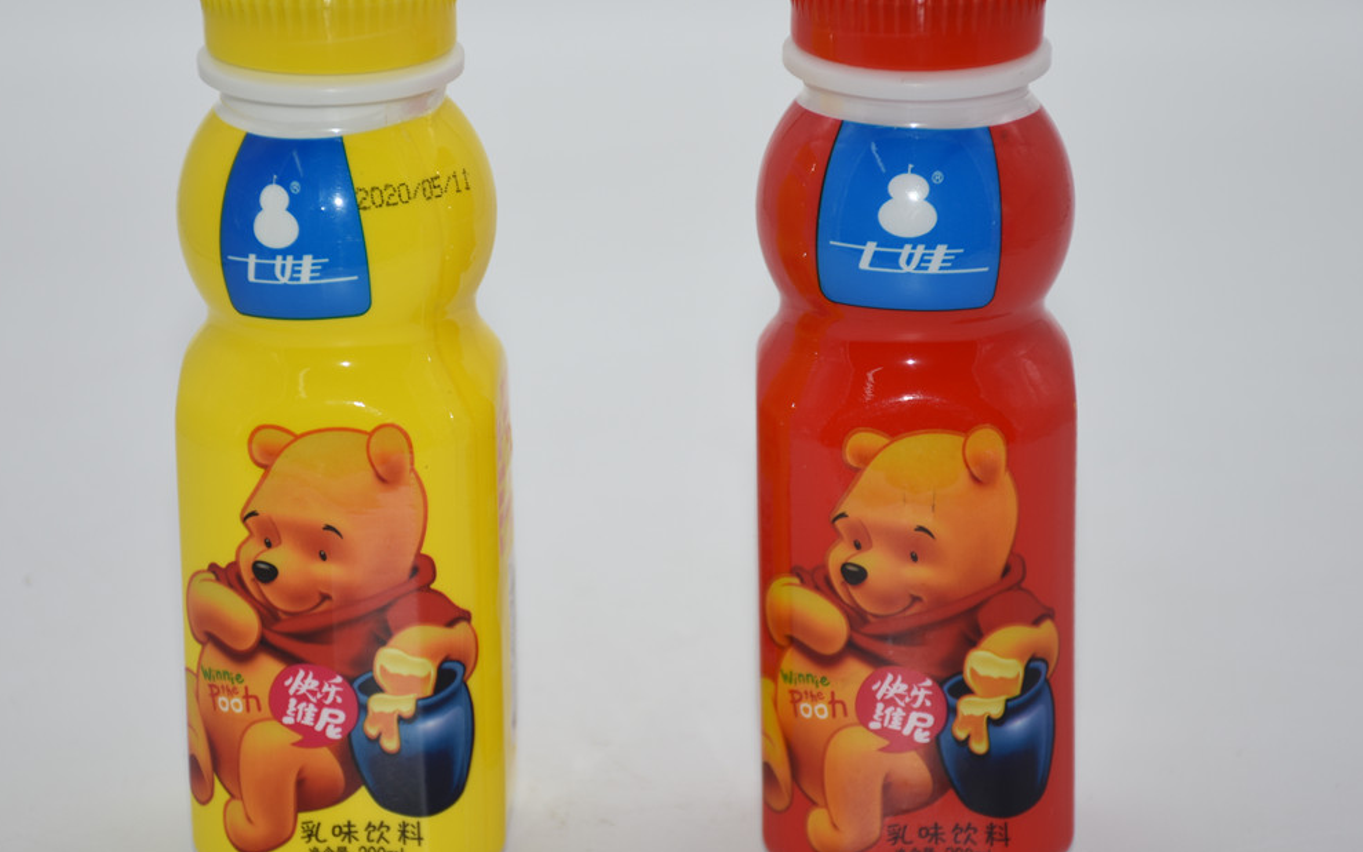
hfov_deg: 13.3
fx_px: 5855
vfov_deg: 8.3
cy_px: 440
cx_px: 630
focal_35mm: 158
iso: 100
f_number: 5.3
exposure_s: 1/100
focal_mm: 85
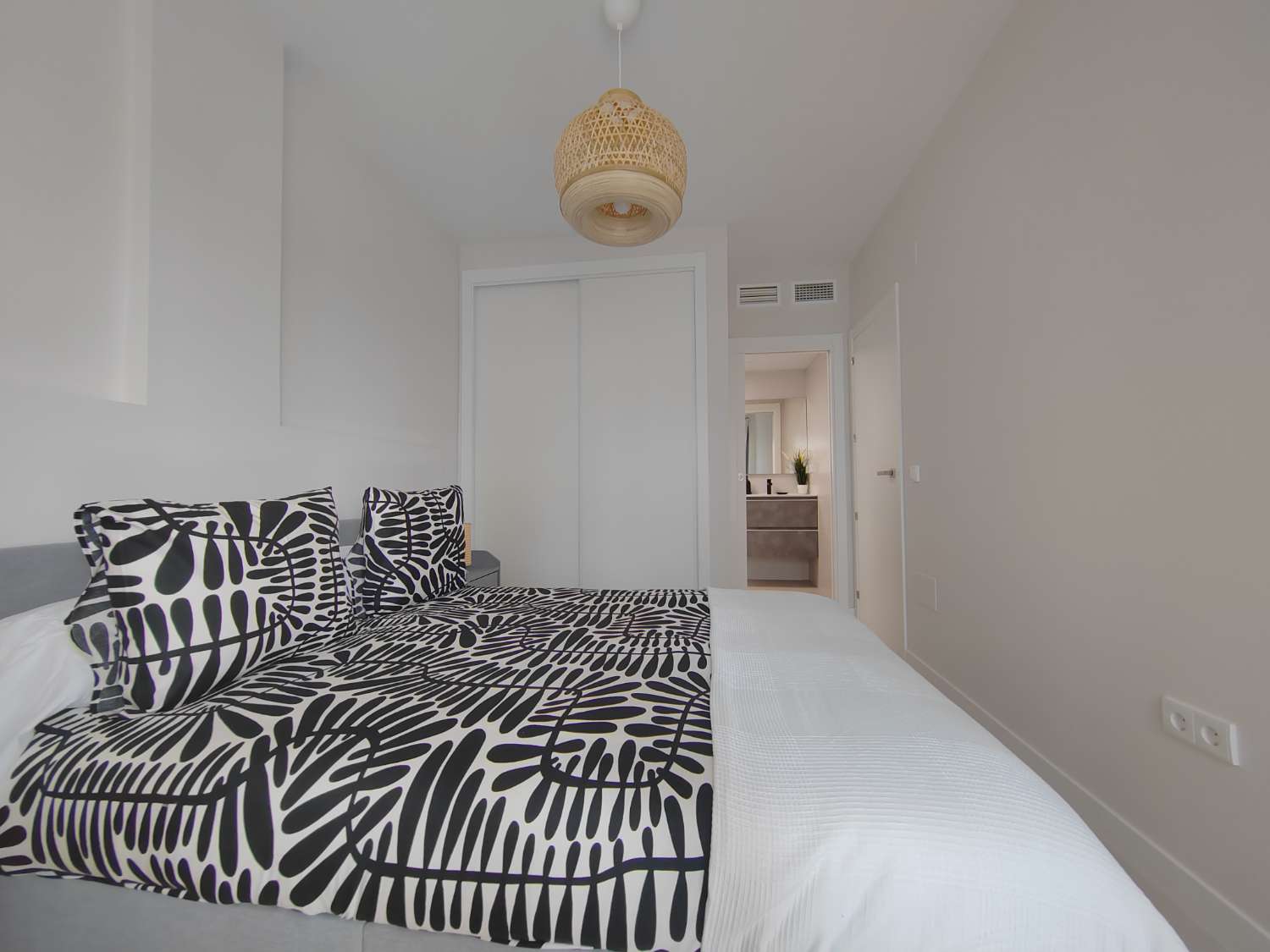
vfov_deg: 89.9
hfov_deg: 106.2
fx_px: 477
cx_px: 635
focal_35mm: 13
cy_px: 476
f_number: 2.2
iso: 200
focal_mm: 2.16
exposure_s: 1/50
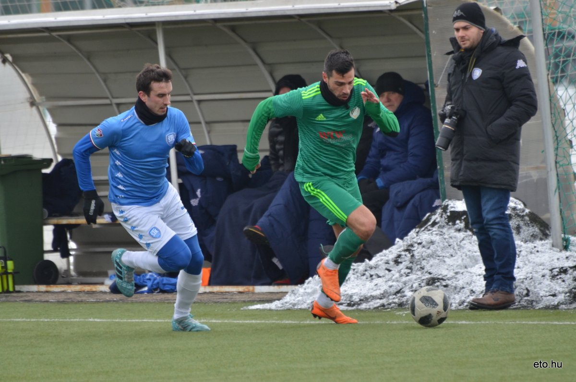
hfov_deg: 4.6
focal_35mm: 450
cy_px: 191
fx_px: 7186
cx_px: 288
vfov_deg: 3.0
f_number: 5.6
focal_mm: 300
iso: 500
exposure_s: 1/800
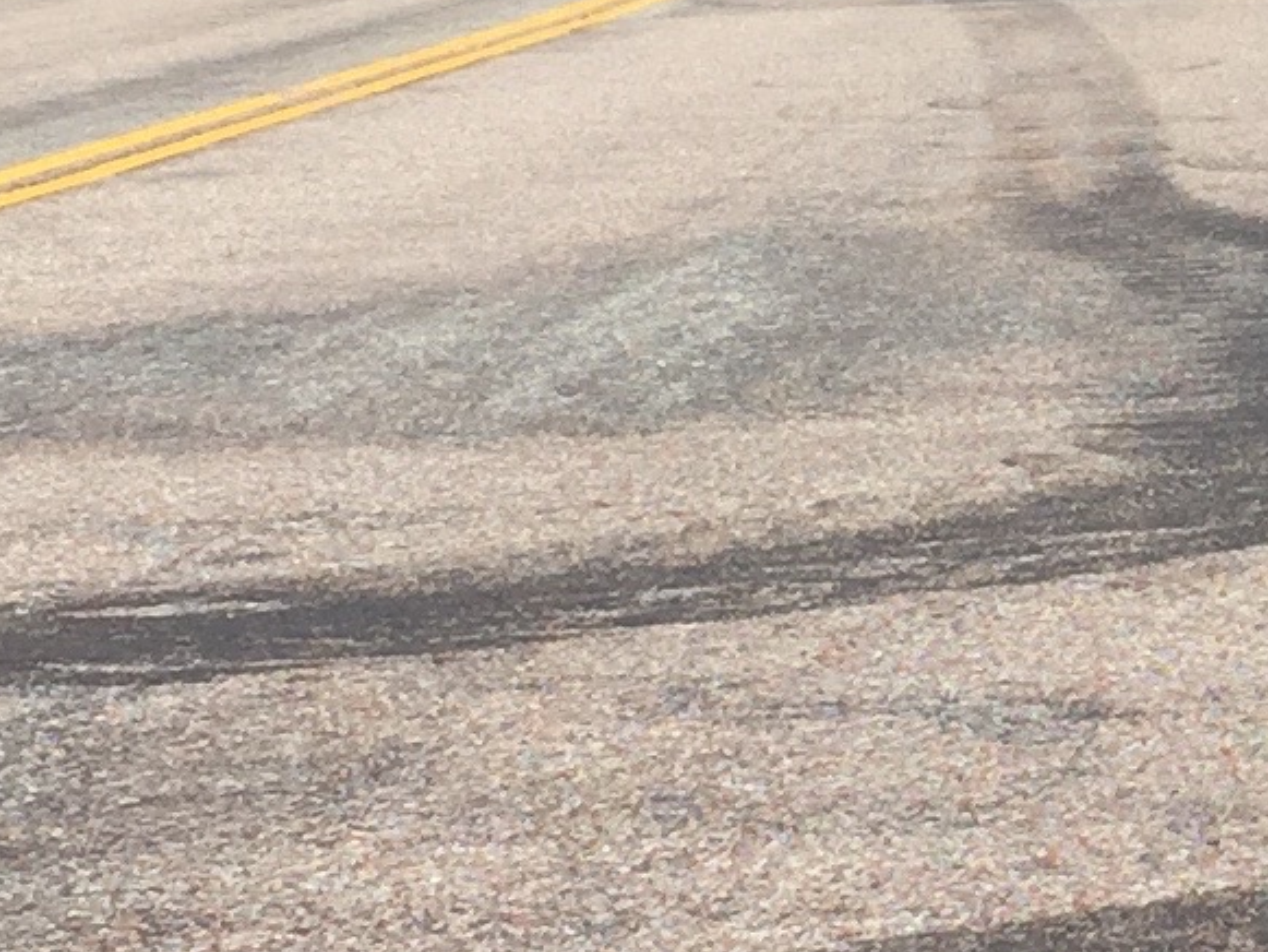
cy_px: 299
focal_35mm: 163
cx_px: 1805
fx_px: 5972
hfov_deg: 11.7
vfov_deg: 9.1
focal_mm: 4.15
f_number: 2.2
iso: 32
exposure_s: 1/1721
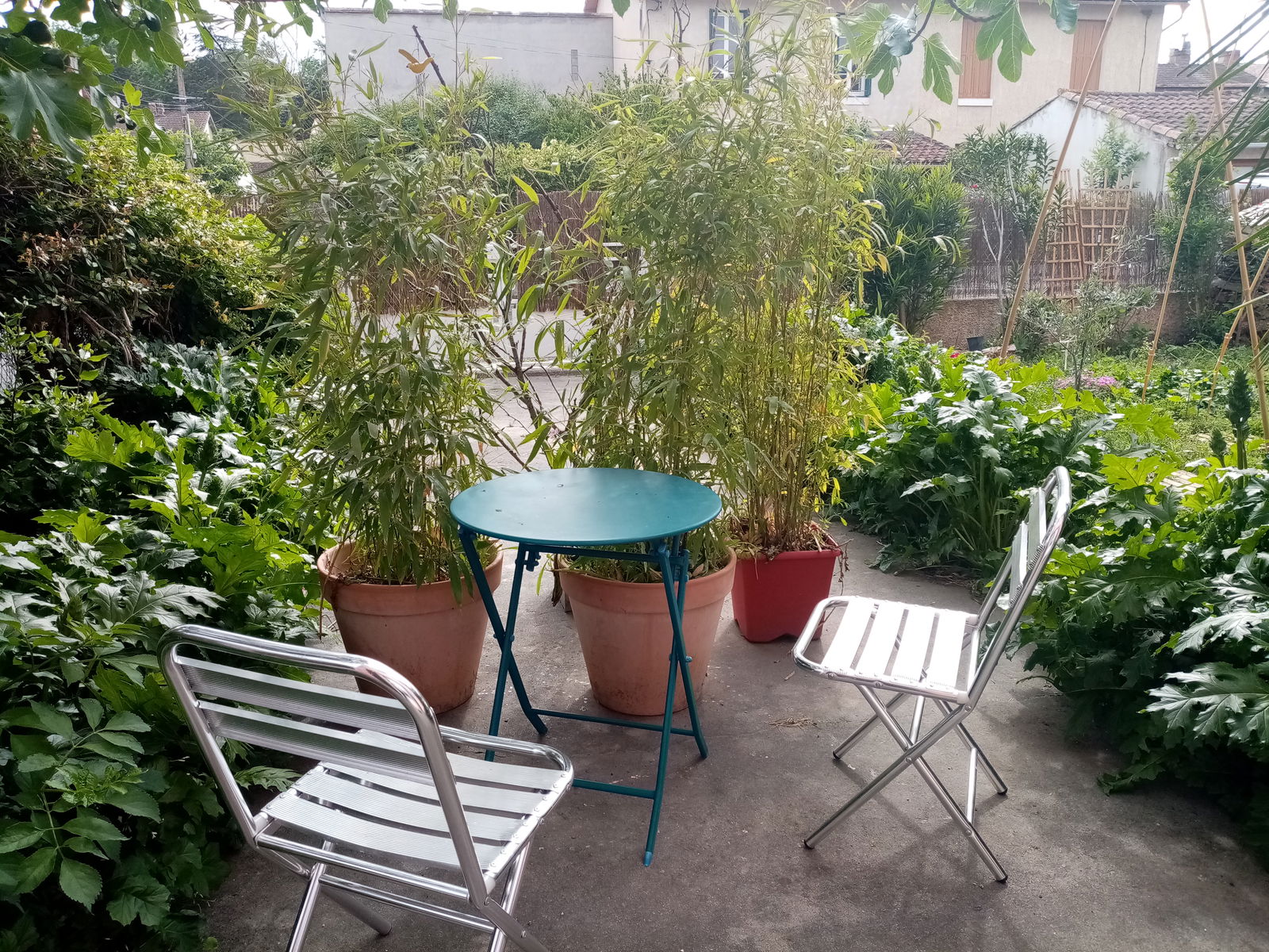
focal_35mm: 26
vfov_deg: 53.1
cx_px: 634
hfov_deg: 67.3
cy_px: 476
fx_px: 953
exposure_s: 1/463
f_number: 1.8
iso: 101
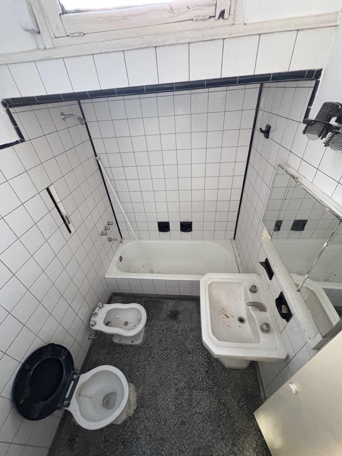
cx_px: 171
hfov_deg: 85.7
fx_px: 184
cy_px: 228
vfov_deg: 102.1
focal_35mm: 14
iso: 800
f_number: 2.2
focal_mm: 2.22
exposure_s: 1/60
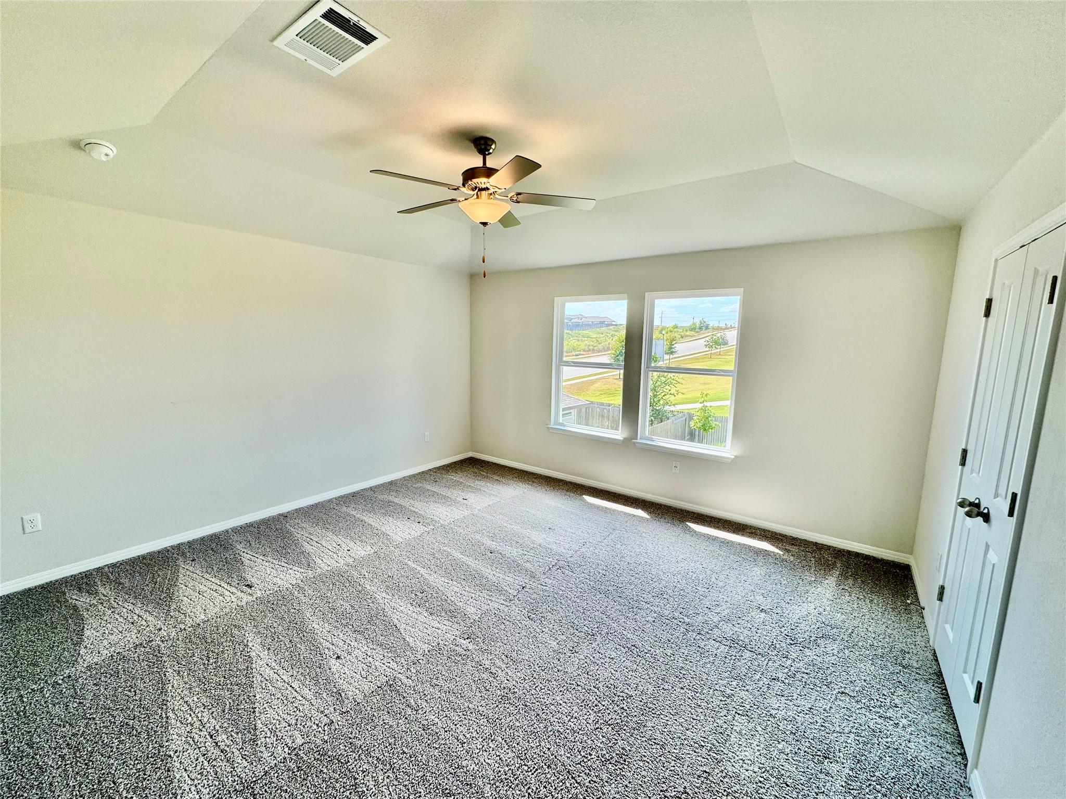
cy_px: 400
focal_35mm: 14
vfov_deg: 85.7
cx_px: 533
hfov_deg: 102.1
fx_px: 431
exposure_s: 1/181
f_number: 2.2
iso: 40
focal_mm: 2.22
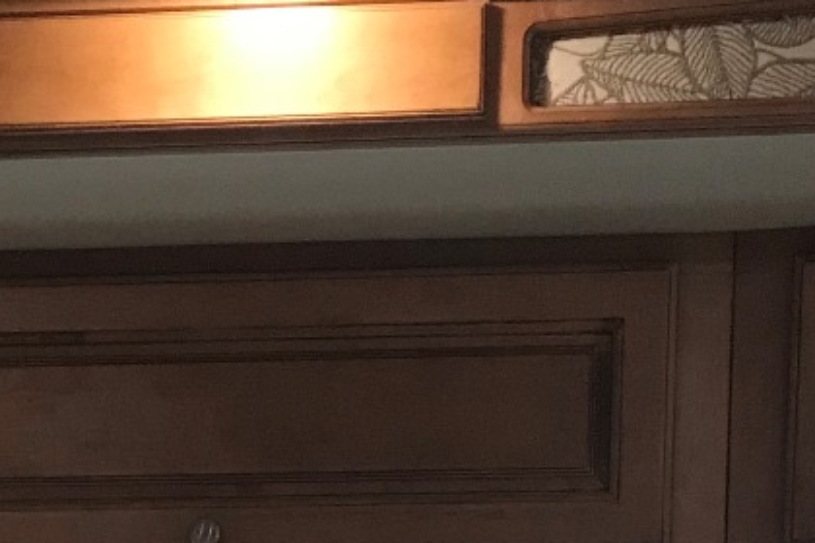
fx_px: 2513
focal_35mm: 111
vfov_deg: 10.4
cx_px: 184
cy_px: 1377
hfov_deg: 18.3
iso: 80
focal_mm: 3.99
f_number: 1.8
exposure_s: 1/15
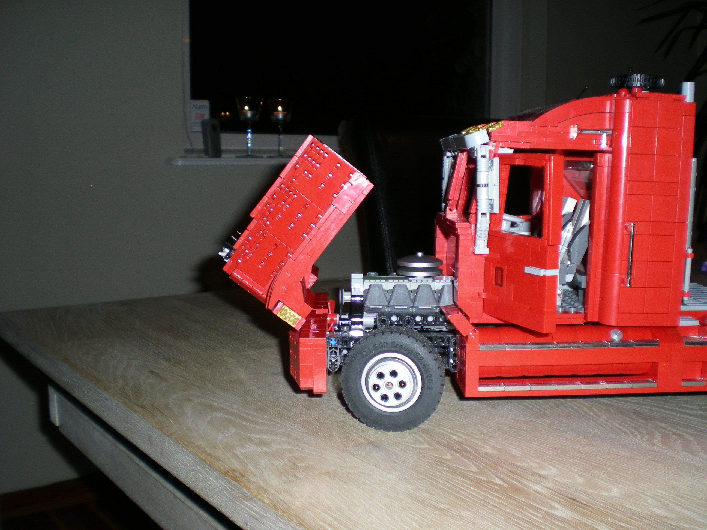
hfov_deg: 49.0
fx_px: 776
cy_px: 265
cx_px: 354
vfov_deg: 37.7
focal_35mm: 38
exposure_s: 1/60
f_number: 3.1
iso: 50
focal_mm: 6.3
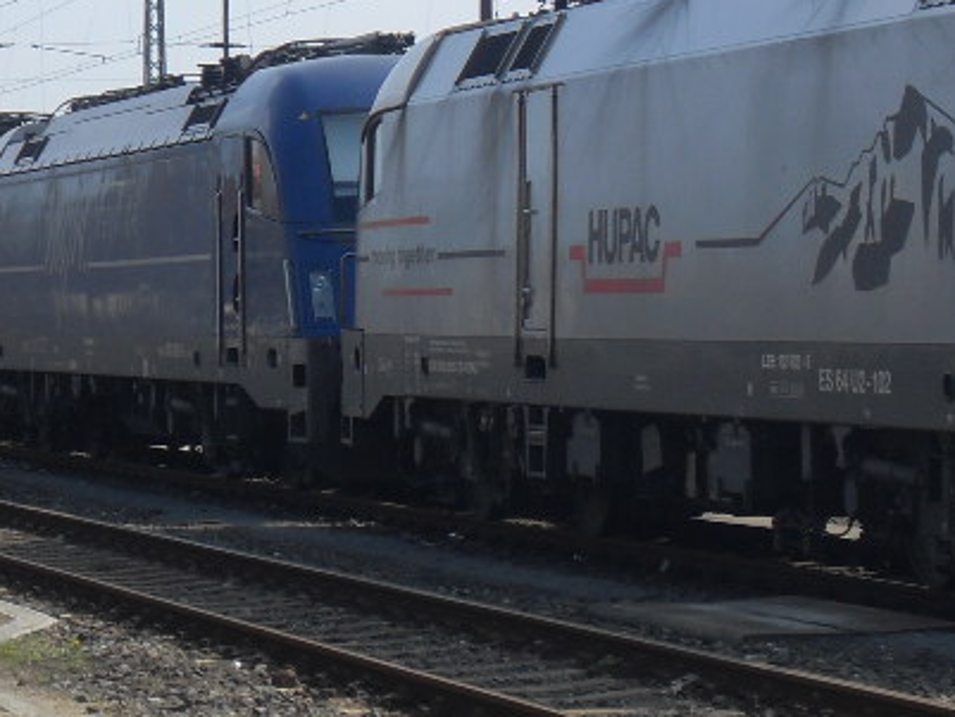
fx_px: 4857
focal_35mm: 176
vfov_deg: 8.4
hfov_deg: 11.2
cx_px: 684
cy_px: 183
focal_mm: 11.8
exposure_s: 1/125
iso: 80
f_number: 9.9
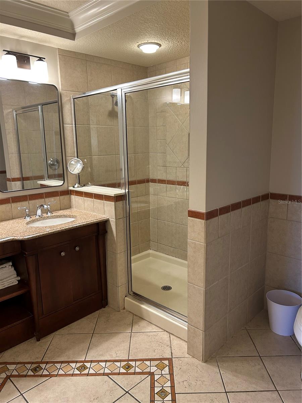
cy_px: 202
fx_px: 302
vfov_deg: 67.3
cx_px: 151
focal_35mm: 26
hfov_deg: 53.1
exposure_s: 1/60
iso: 125
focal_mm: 5.7
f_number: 1.5
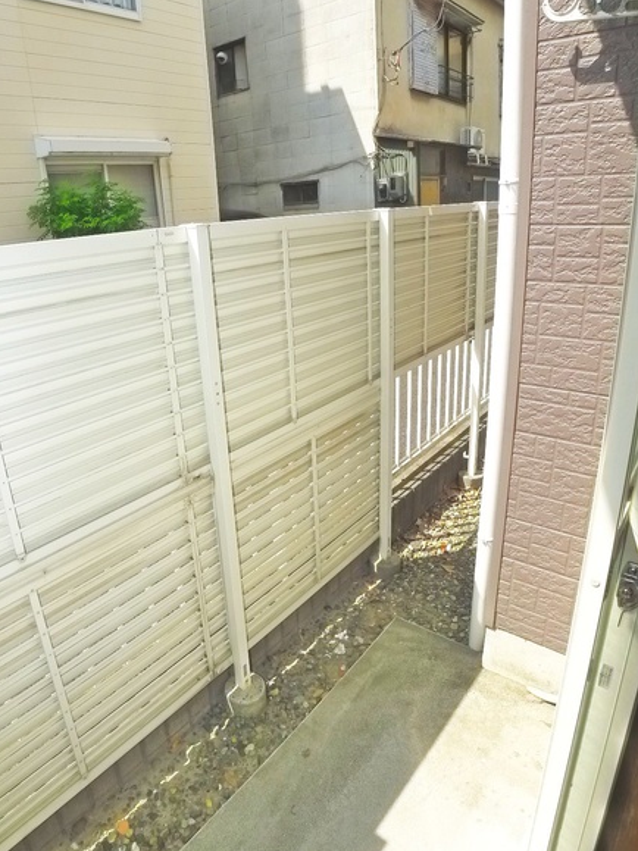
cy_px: 391
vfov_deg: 61.6
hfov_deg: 48.1
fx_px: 713
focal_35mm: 29
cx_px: 274
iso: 400
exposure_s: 1/400
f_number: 4
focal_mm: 5.1
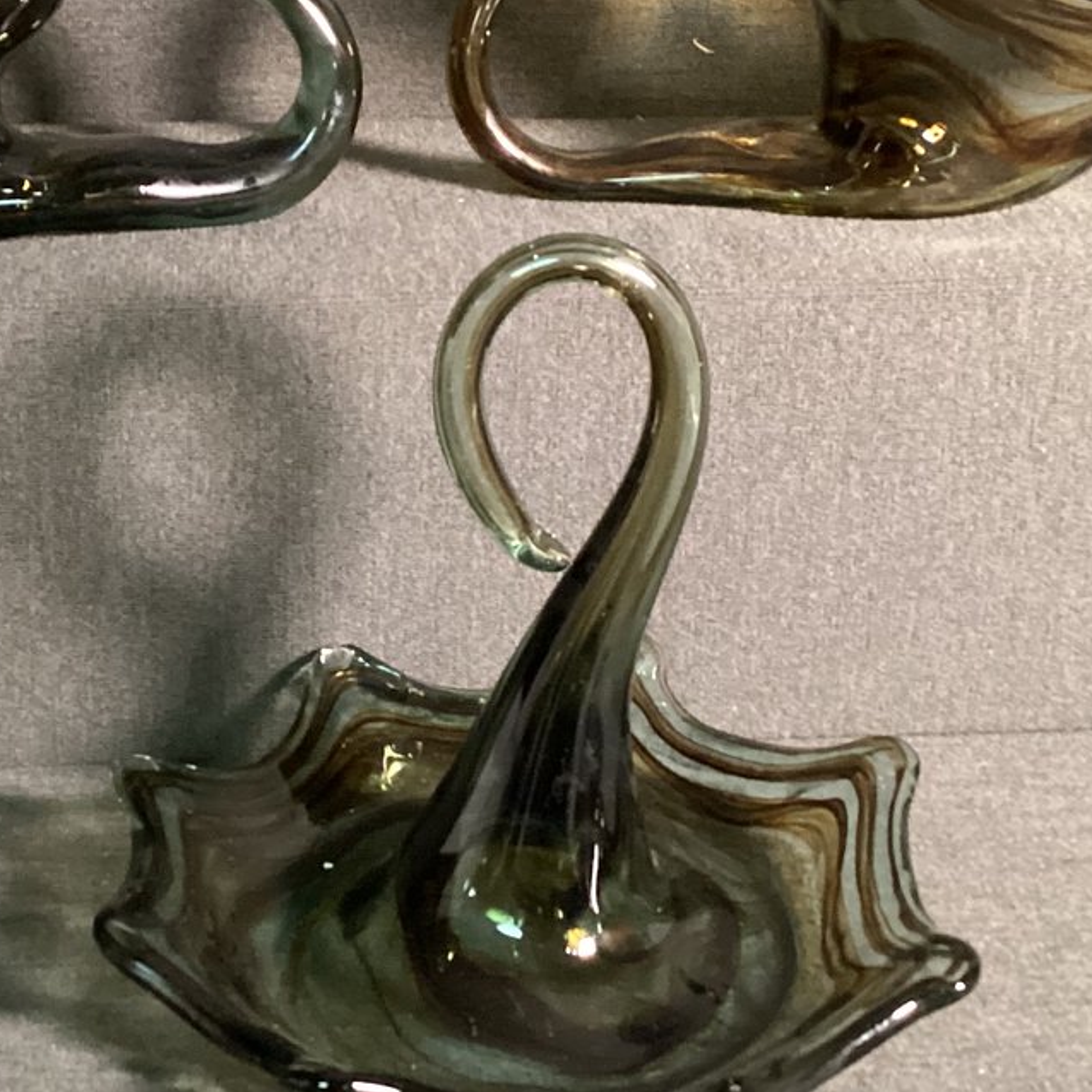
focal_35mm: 65
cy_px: 311
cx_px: 407
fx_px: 2320
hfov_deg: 26.4
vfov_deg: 26.2
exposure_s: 1/30
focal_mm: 3.3
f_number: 2.4
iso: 500
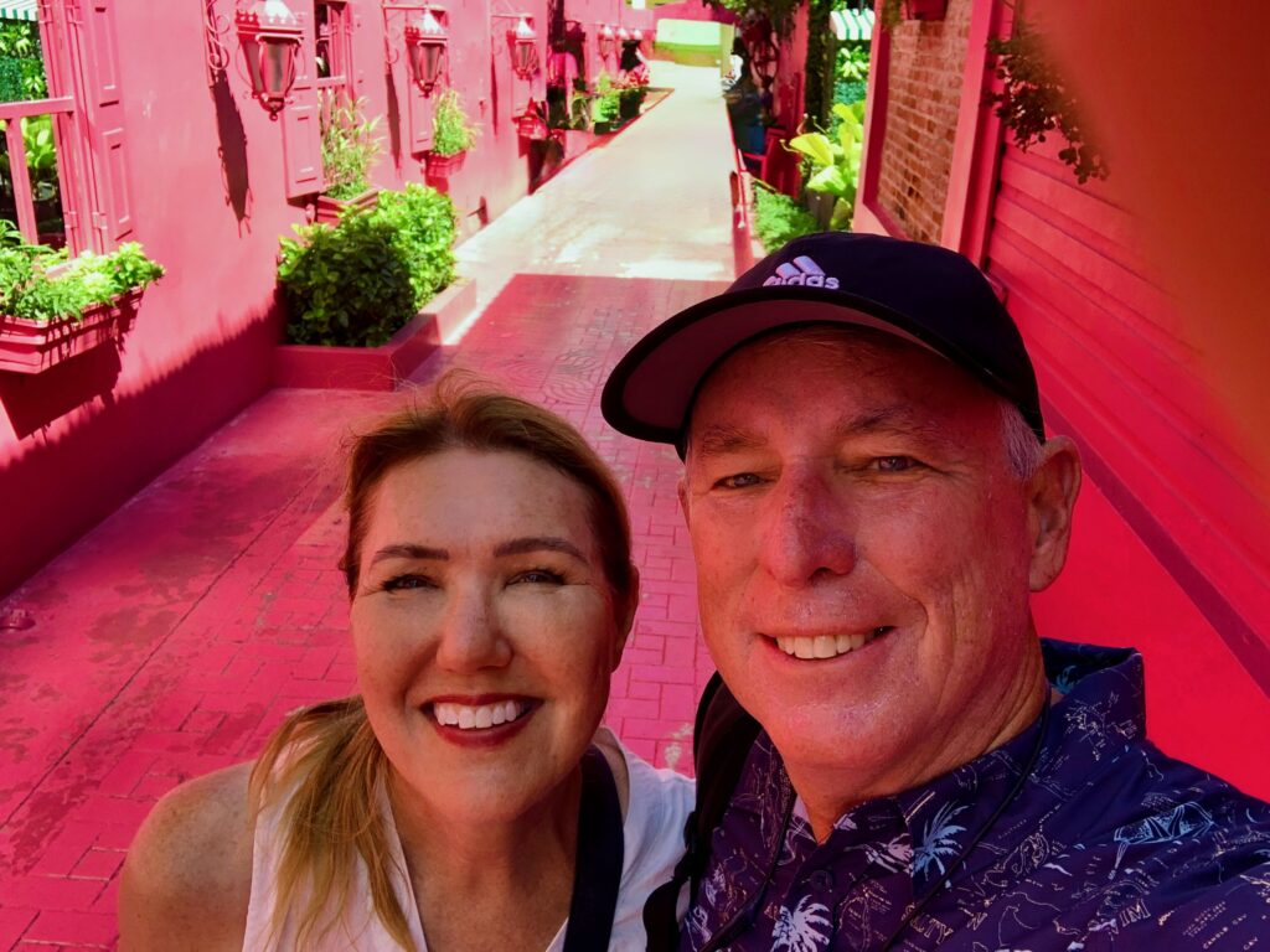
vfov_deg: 44.2
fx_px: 1174
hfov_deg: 56.8
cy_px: 476
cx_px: 635
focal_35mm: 32
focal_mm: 2.87
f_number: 2.2
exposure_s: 1/121
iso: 25
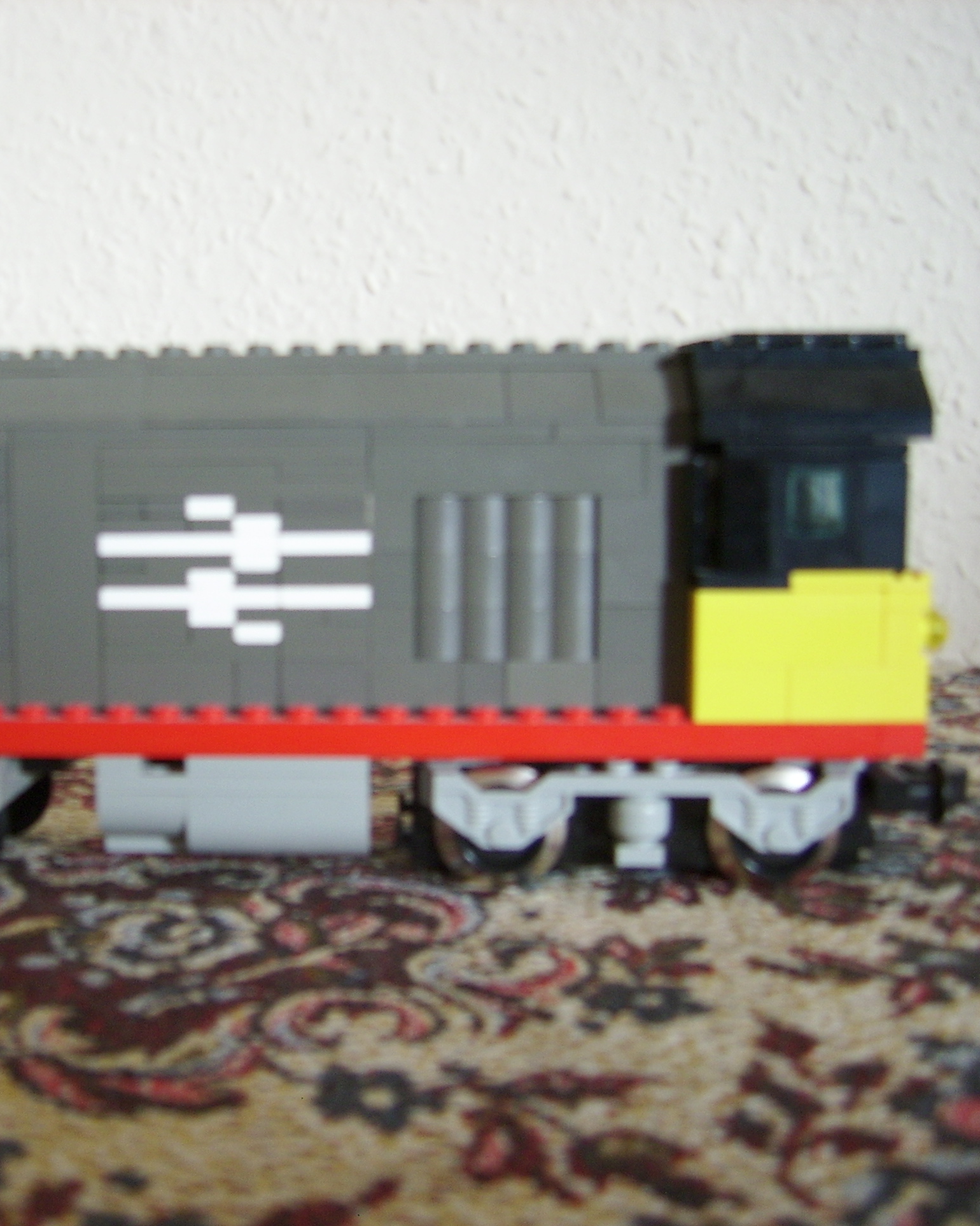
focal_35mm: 46
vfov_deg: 40.3
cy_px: 609
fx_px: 1668
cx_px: 223
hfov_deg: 32.0
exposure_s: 1/8
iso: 100
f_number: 2.8
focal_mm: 5.95
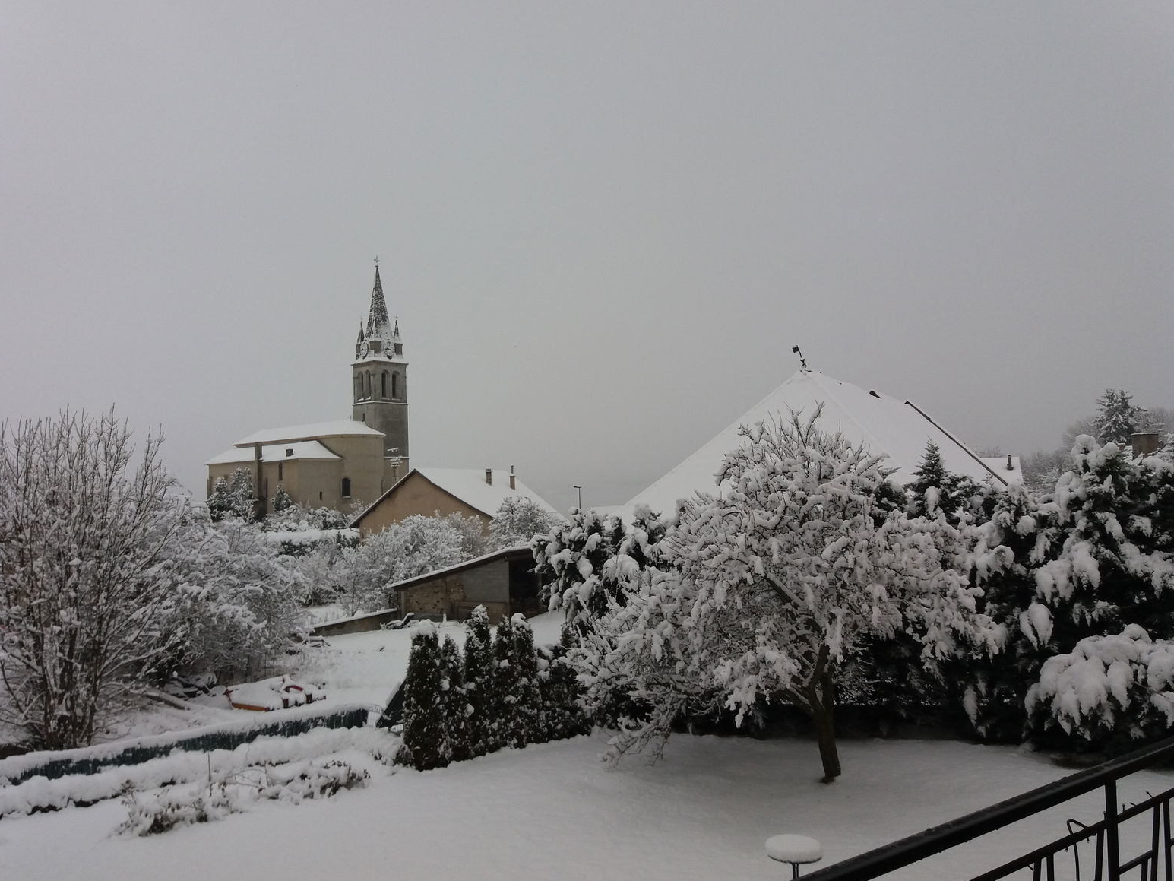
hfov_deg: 61.6
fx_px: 984
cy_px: 434
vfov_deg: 48.2
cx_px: 568
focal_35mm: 29
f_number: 1.9
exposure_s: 1/1052
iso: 64
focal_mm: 3.7
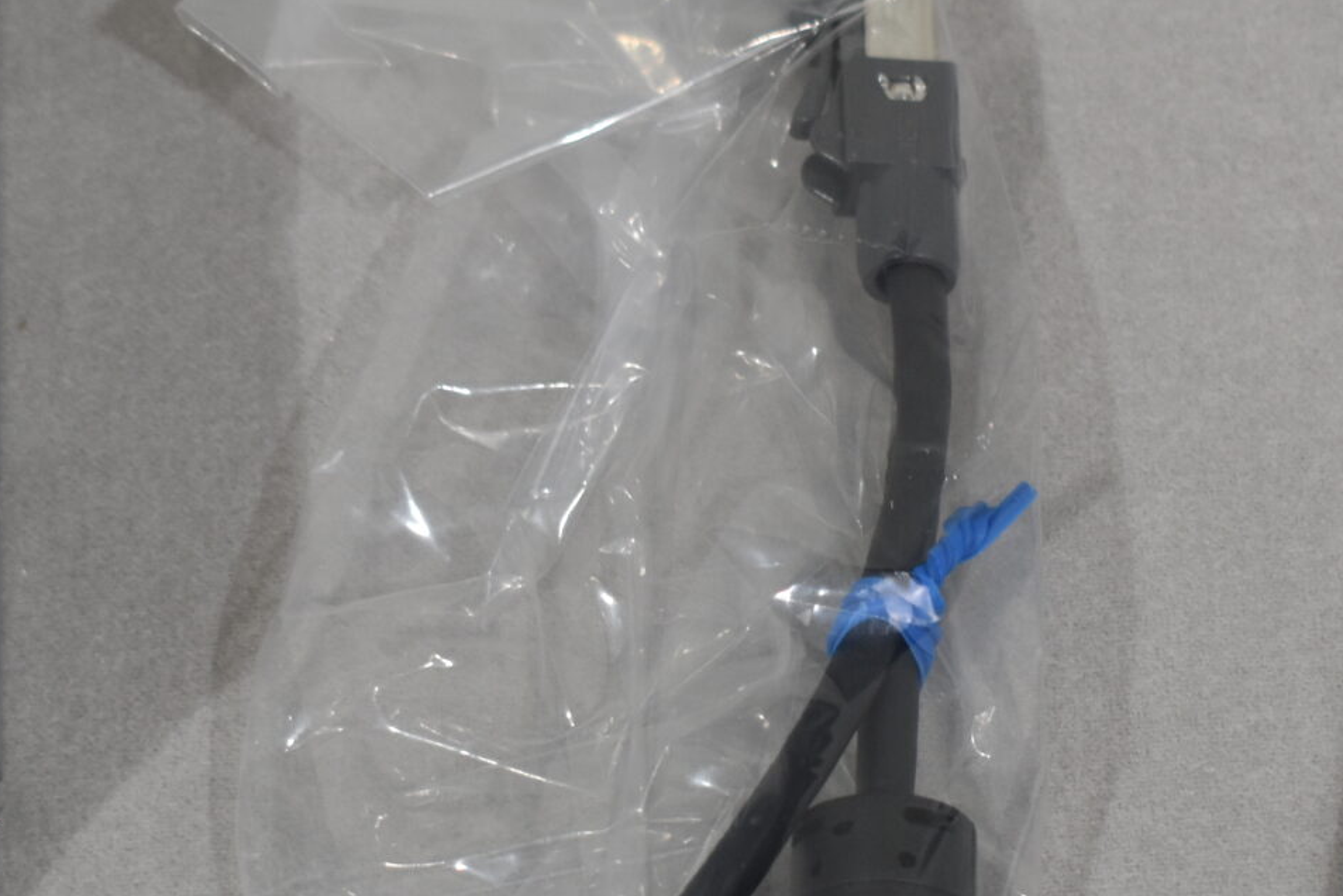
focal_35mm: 145
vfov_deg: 9.5
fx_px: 5411
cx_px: 815
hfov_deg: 14.1
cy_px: 668
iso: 400
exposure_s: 1/125
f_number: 5.6
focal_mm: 36
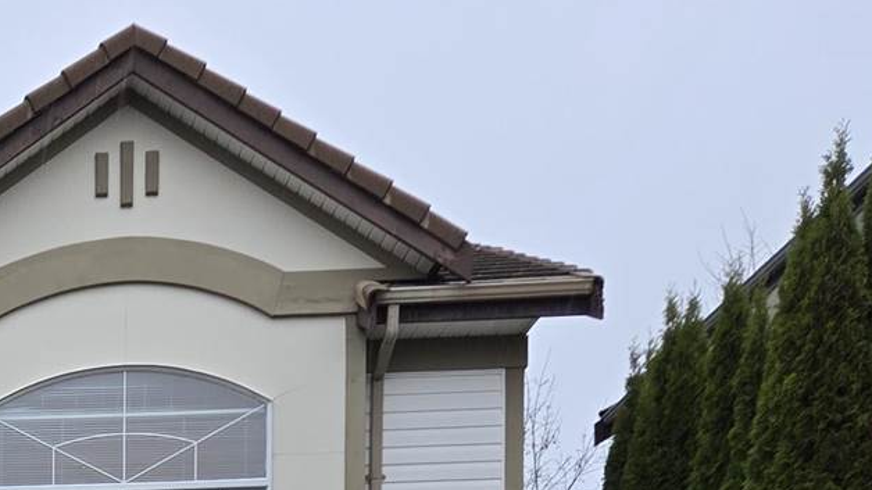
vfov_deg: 11.2
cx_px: -271
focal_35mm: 92
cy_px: 1151
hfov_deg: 21.0
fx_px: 2127
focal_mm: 5.4
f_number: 1.8
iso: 40
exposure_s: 1/180
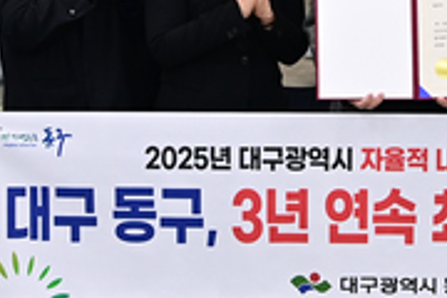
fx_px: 1738
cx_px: 407
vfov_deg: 9.7
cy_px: -4
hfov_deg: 14.5
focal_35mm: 140
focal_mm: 36
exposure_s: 1/200
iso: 1600
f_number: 4
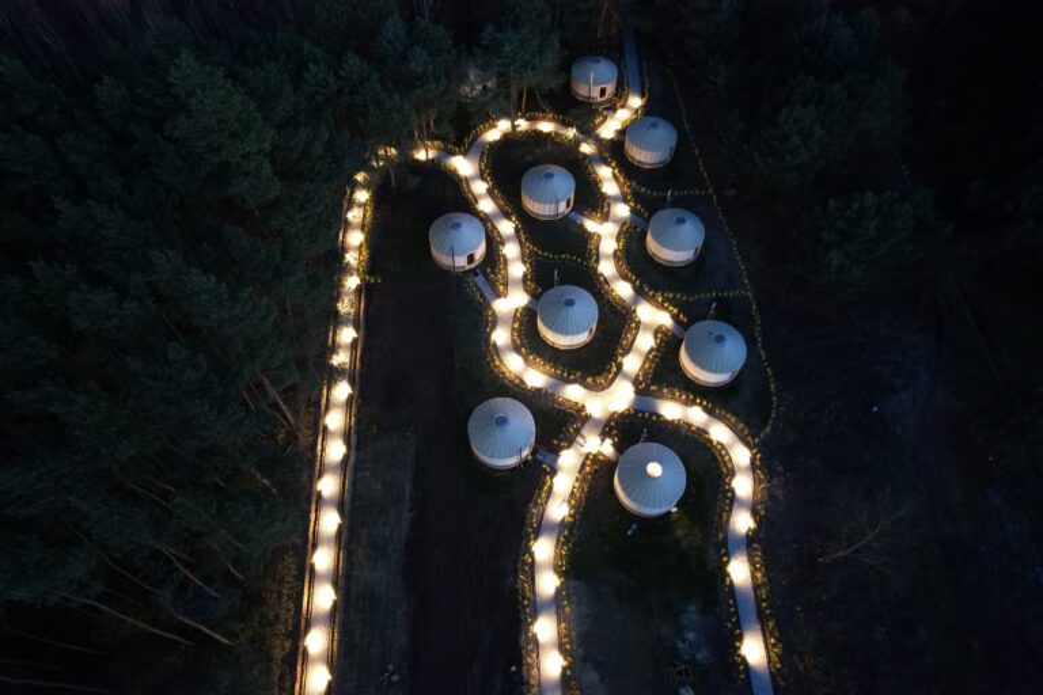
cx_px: 522
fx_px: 637
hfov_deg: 78.6
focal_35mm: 22
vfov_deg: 57.2
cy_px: 348
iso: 1460
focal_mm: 8.38
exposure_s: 1/4
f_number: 2.8
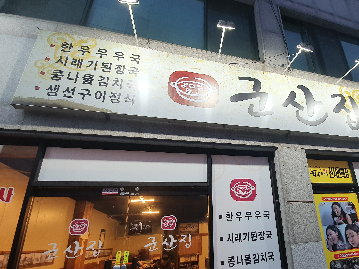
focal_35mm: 19
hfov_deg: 80.8
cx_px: 249
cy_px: 157
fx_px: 197
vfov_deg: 68.2
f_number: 2.2
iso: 80
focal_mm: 1.8
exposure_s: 1/60
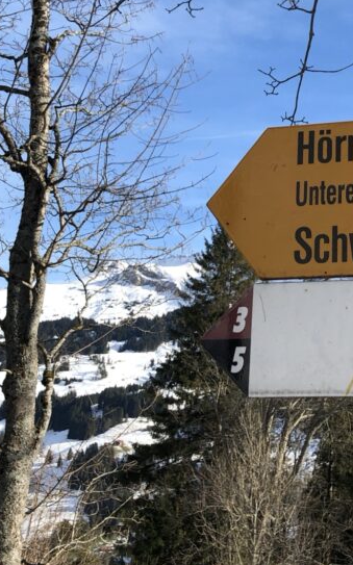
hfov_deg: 22.4
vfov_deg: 34.9
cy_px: 97
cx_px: 337
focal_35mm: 56
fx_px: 863
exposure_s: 1/1263
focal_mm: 4
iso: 20
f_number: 1.8
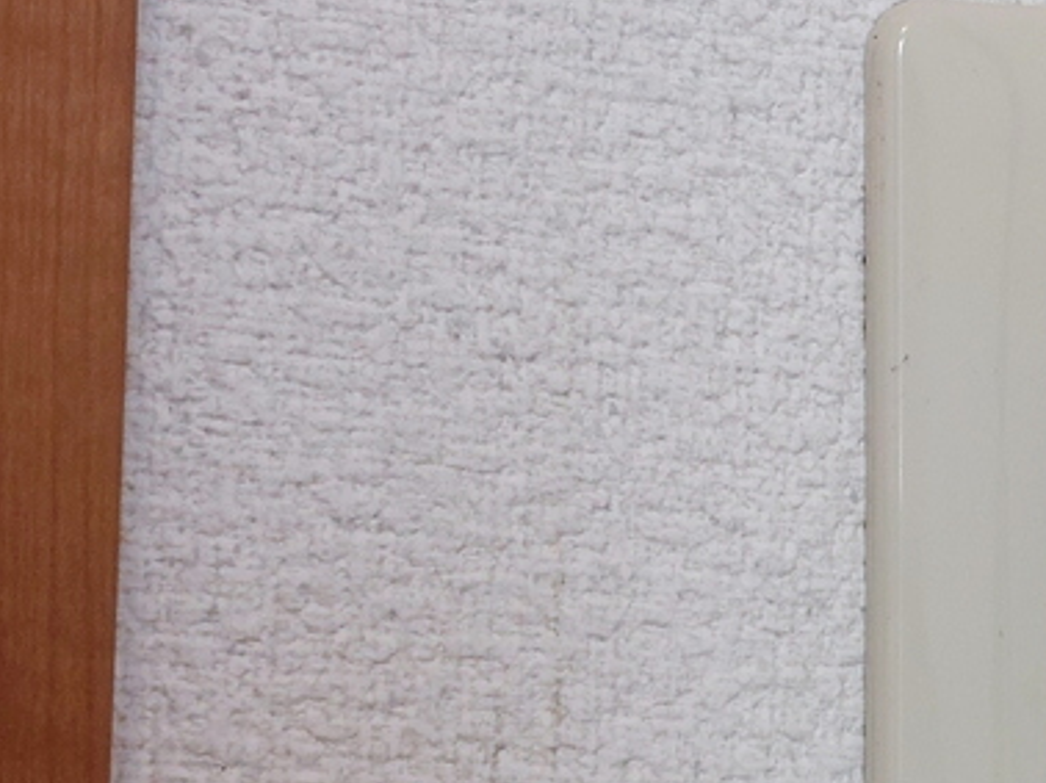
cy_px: 609
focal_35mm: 61
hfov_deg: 27.4
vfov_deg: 23.7
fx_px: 1842
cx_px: 1292
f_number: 1.8
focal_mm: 5.23
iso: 125
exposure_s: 1/60
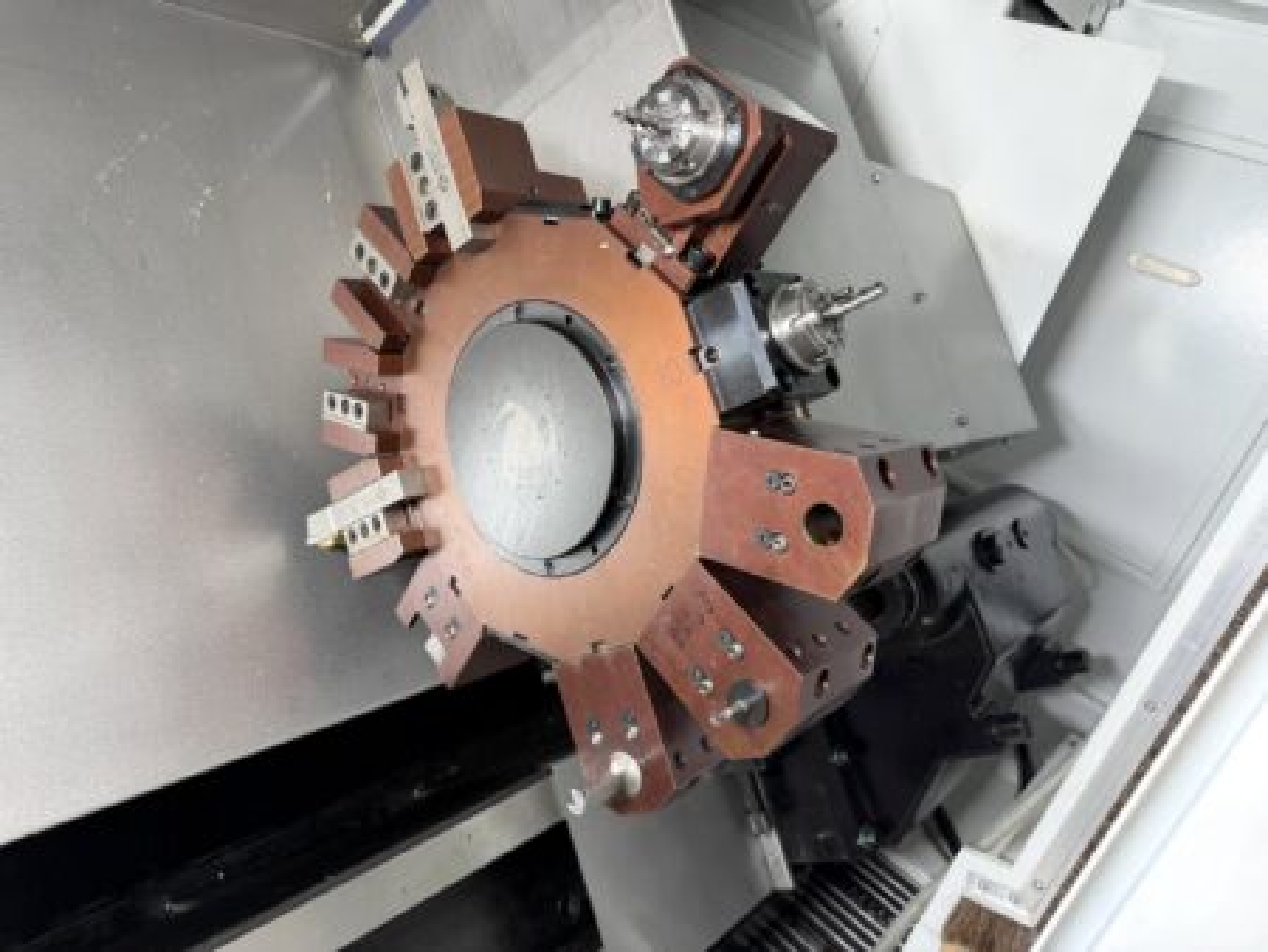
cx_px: 634
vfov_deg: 56.9
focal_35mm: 24
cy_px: 476
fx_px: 880
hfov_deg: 71.6
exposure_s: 1/50
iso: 125
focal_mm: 6.76
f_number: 1.78
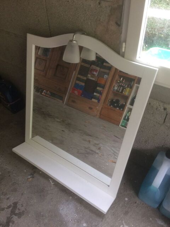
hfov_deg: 48.2
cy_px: 114
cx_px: 85
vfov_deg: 61.7
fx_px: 190
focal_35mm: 29
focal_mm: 4.15
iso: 100
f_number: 2.2
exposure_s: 1/33
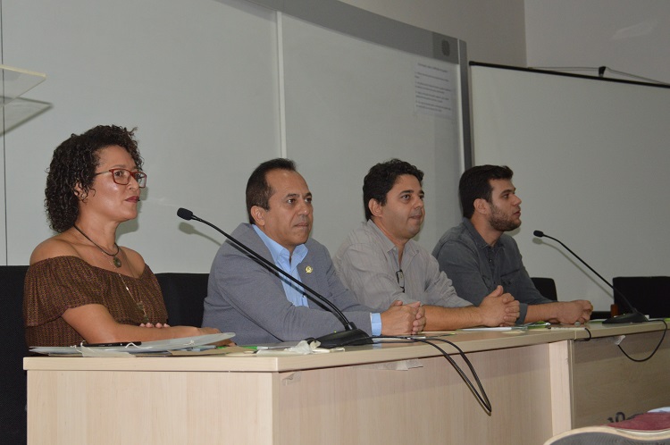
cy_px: 222
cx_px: 335
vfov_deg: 19.7
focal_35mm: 69
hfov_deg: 29.3
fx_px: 1282
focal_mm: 46
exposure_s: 1/60
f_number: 5
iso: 1100
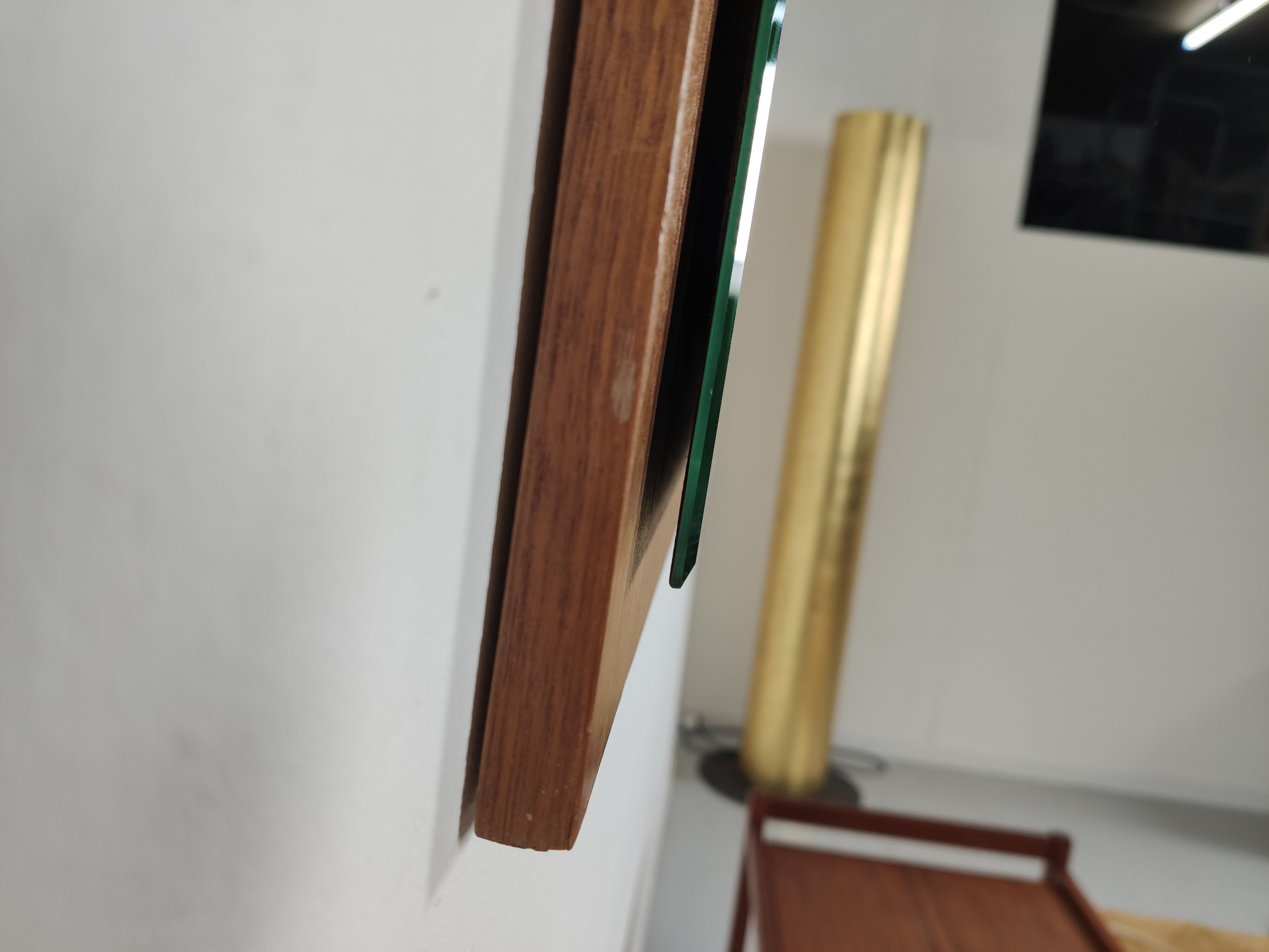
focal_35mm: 26
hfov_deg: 67.3
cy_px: 476
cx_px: 634
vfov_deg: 53.1
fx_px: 953
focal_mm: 4.75
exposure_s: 1/100
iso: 148
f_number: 1.75
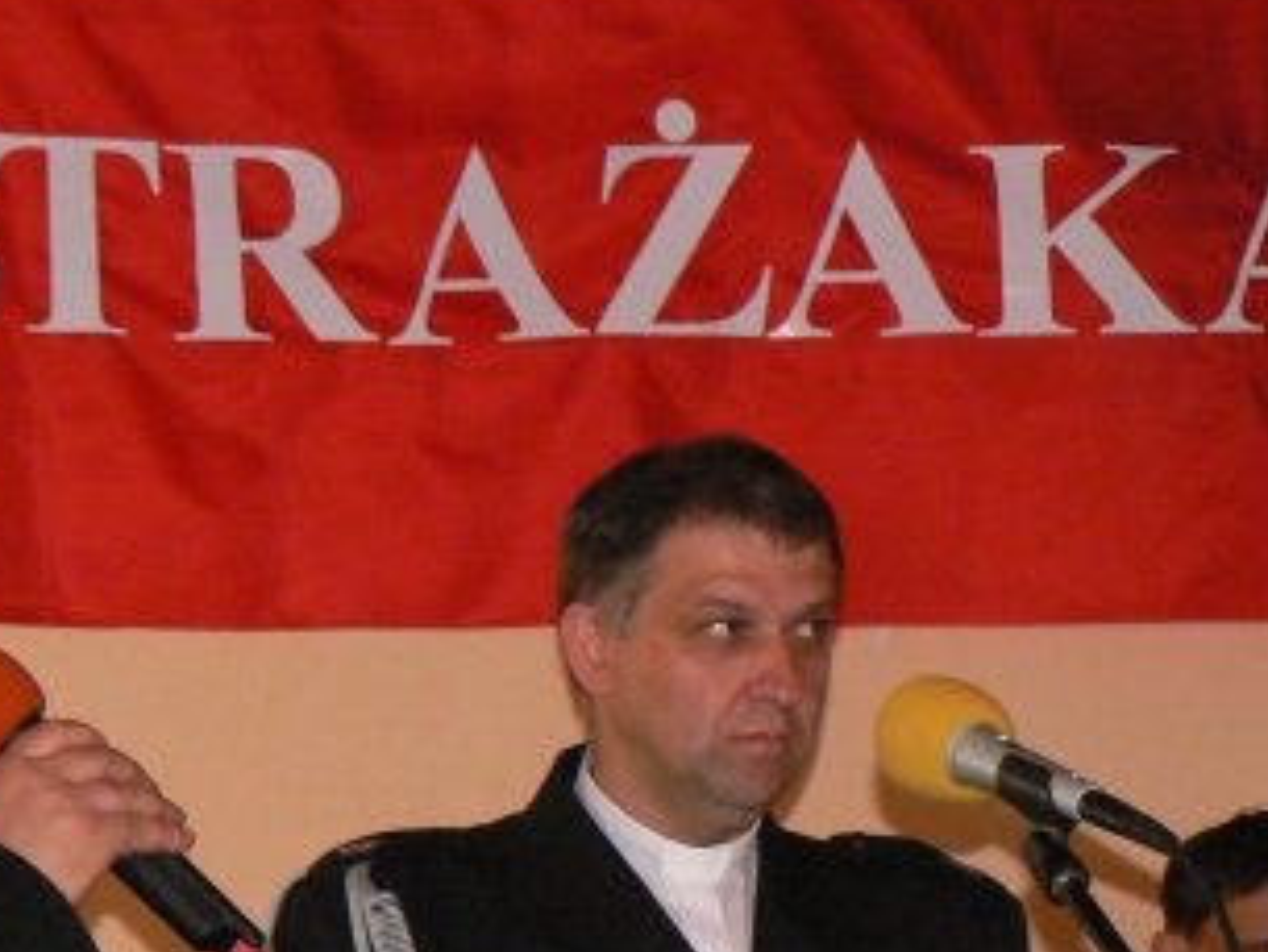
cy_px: 985
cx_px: 137
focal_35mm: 220
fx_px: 8062
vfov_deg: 6.7
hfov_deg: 9.0
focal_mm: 14
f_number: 3.2
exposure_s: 1/30
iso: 250
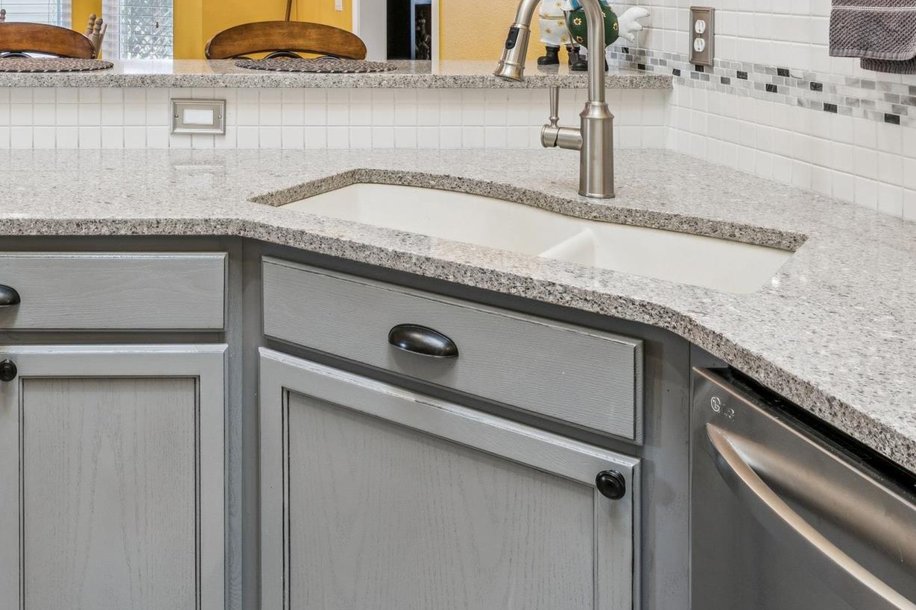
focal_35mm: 41
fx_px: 1043
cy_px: -36
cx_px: 60
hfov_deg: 42.7
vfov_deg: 29.8
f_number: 13
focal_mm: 16.4
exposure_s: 1/6
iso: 400
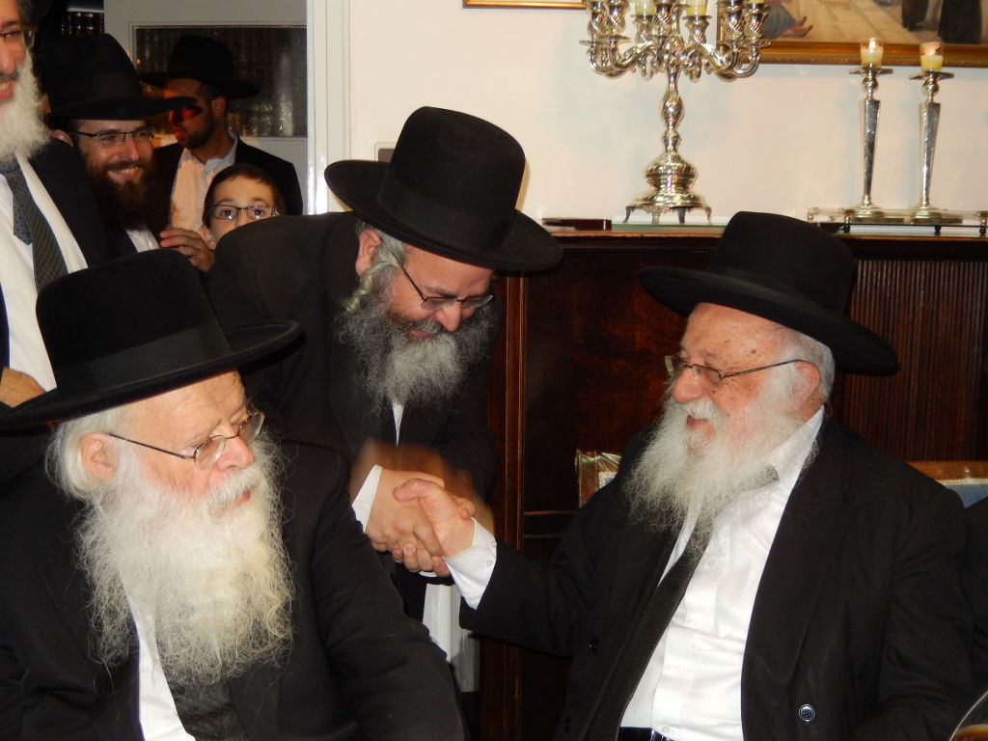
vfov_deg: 35.1
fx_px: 1170
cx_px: 494
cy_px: 370
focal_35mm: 41
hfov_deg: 45.8
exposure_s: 1/30
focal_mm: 7.3
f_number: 4.2
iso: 200
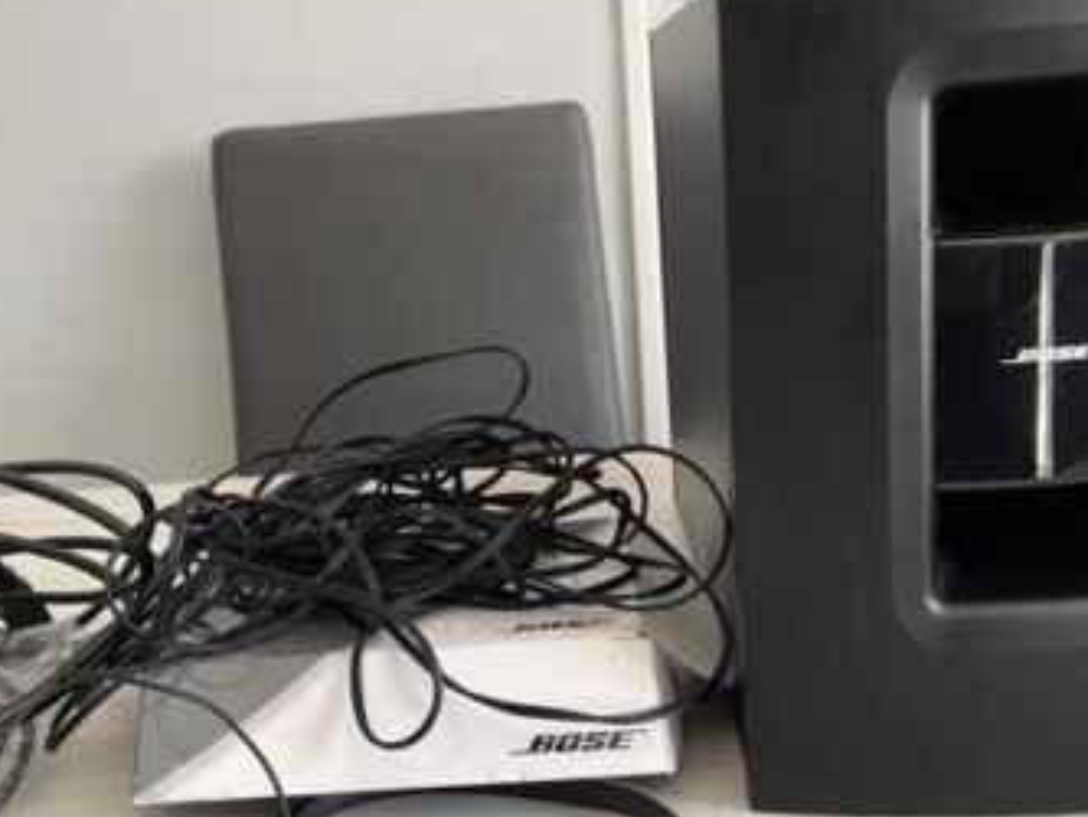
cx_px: 526
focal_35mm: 40
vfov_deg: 36.0
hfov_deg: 46.8
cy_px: 433
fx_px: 1258
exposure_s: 1/84
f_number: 1.6
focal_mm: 5.1
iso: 125
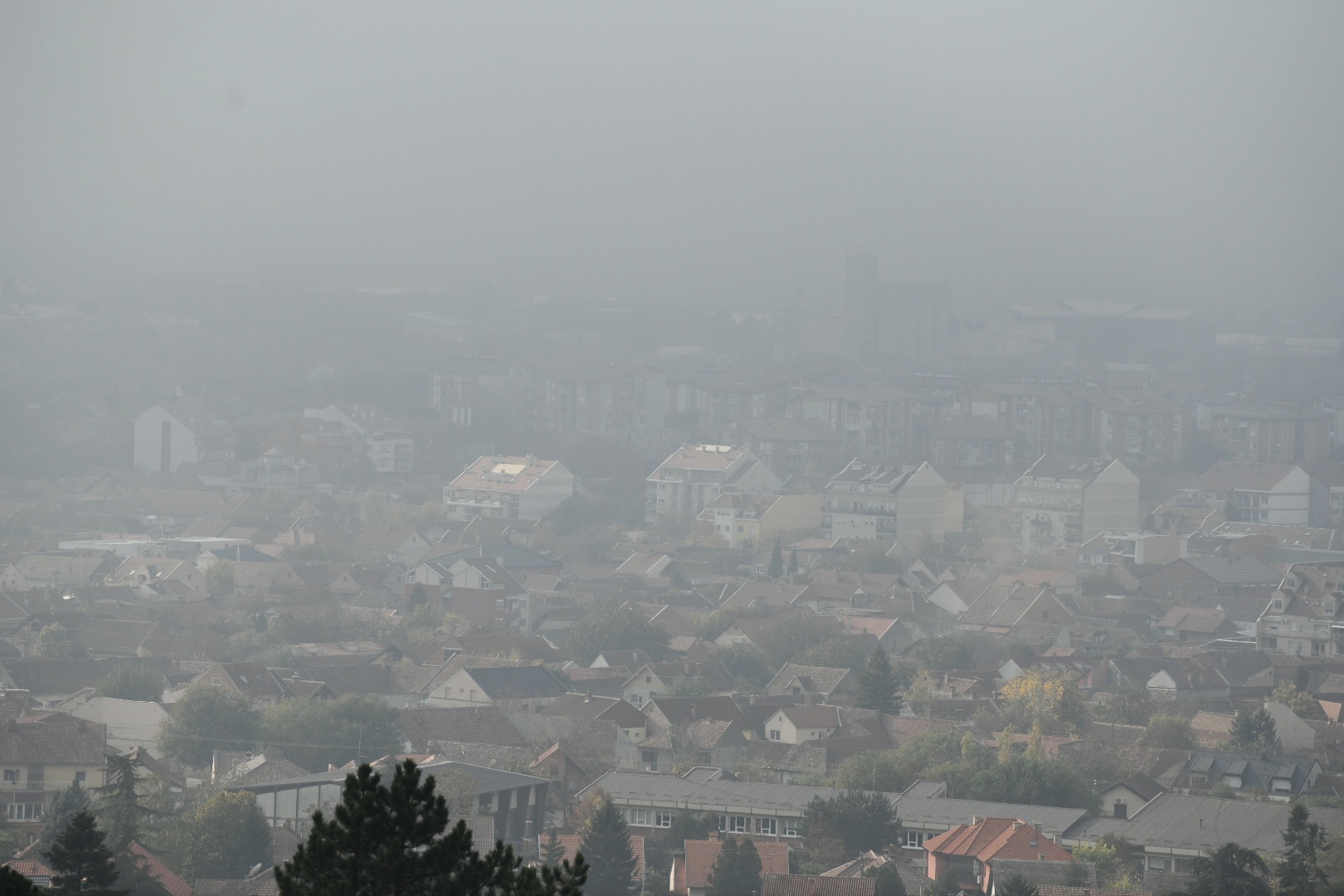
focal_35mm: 200
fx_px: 7466
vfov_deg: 6.9
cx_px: 672
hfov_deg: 10.3
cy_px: 448
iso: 400
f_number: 4.5
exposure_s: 1/5000
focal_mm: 200
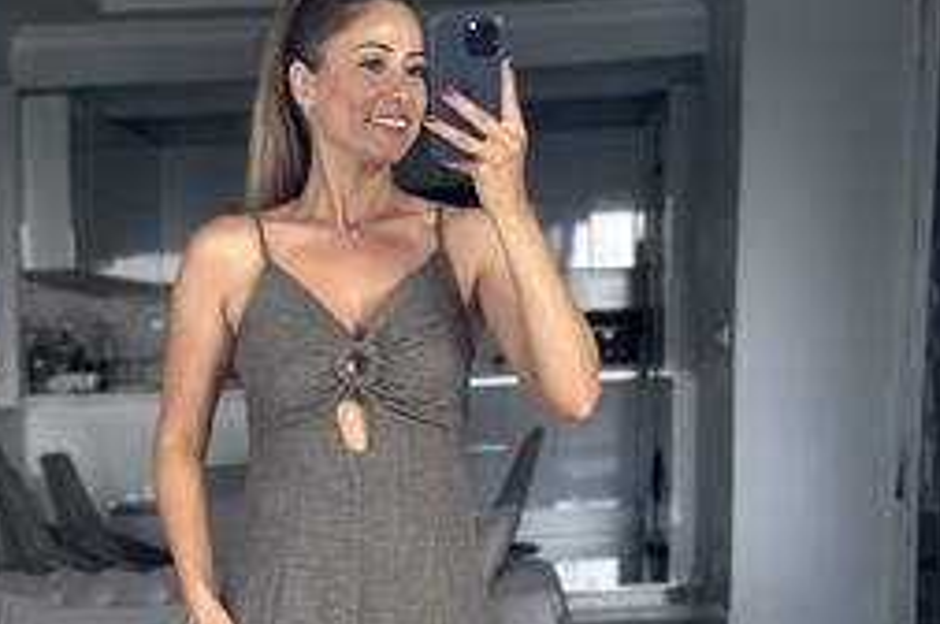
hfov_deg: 20.4
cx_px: 357
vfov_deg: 13.5
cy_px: 624
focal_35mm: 100
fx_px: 2608
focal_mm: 6.86
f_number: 1.78
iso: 125
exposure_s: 1/79
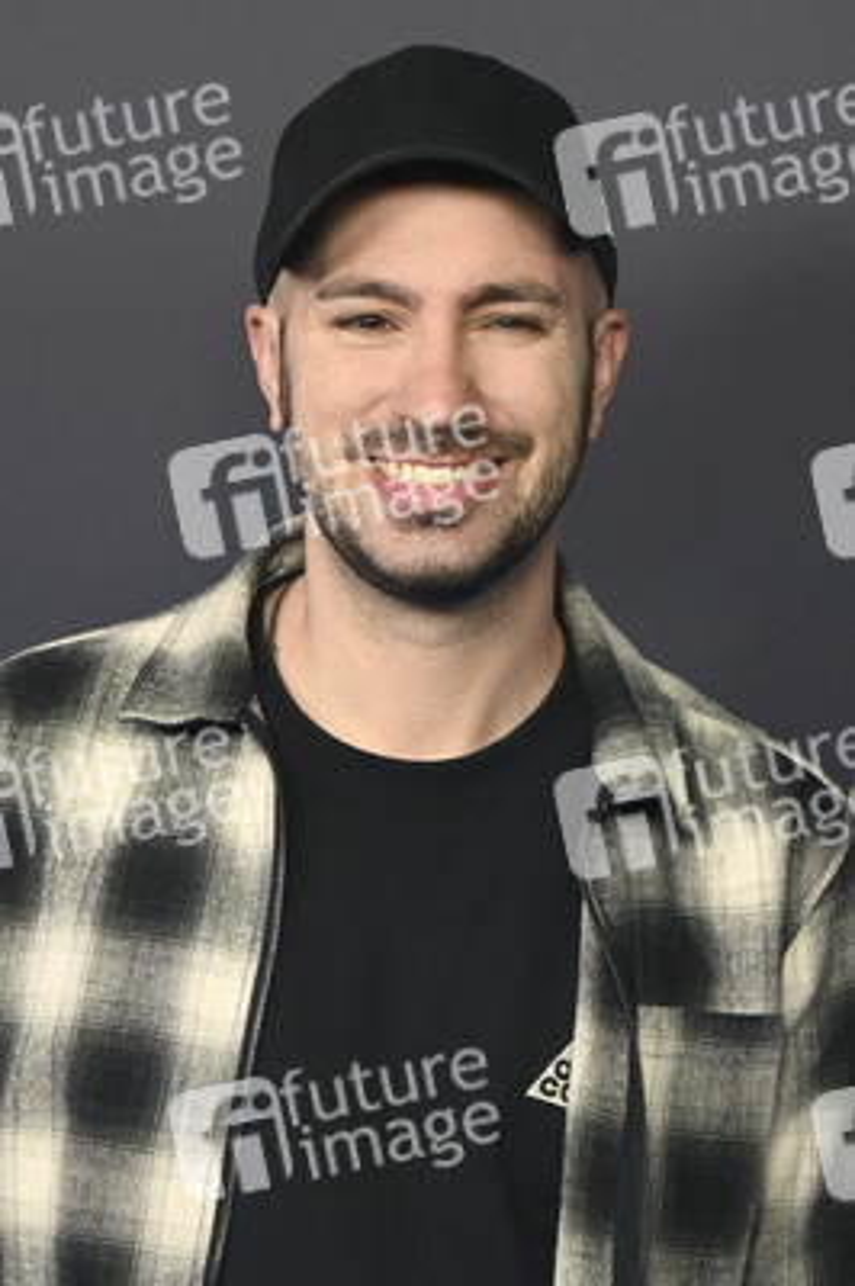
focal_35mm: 92
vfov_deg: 22.2
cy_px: 643
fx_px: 3283
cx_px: 428
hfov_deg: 14.8
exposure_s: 1/160
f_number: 6.3
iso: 320
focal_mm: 92
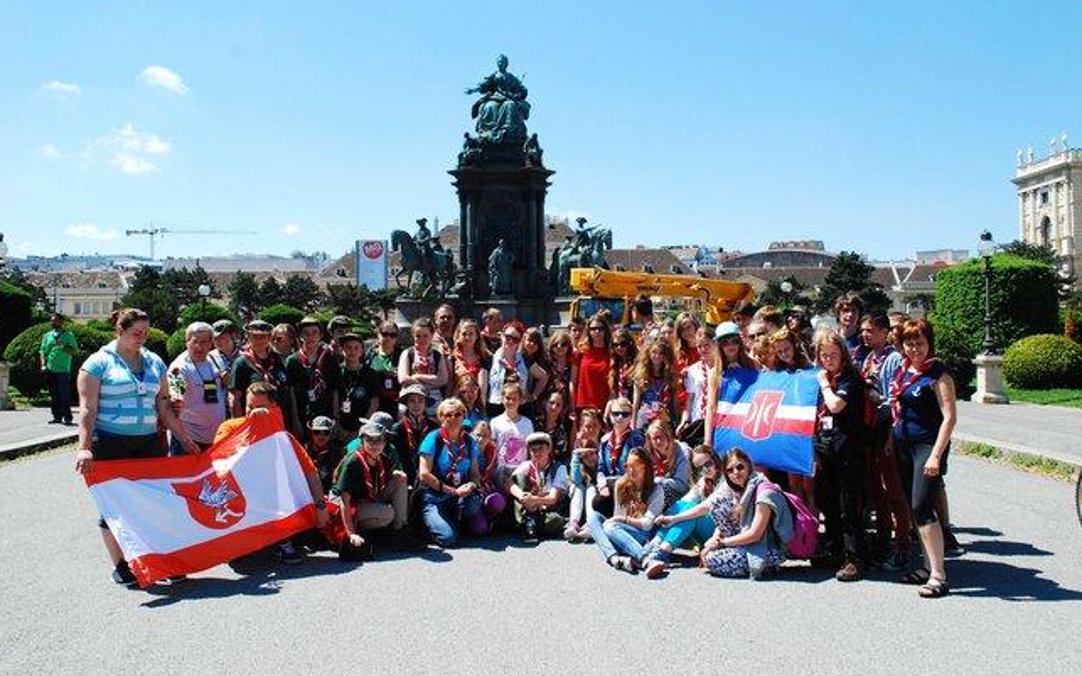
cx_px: 538
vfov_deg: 40.6
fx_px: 914
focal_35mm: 31
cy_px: 325
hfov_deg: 61.2
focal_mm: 20
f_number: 10
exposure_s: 1/400
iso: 400
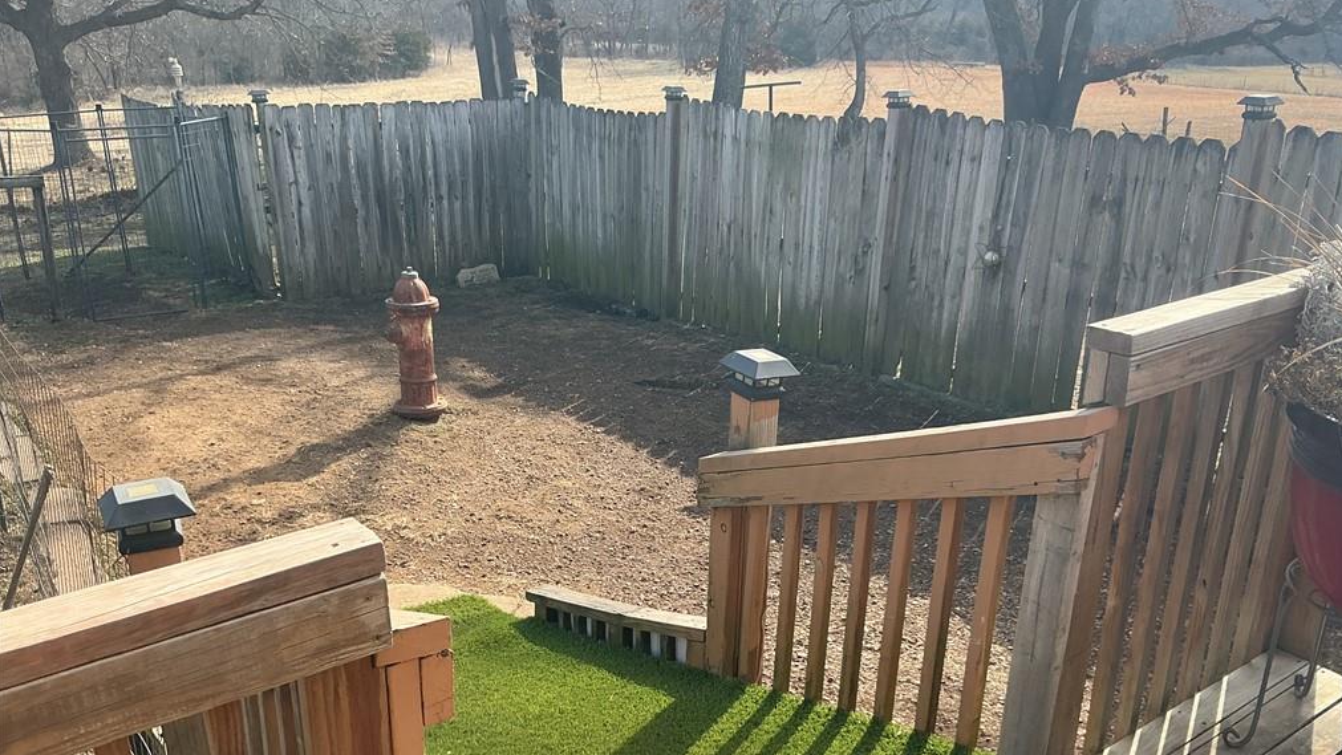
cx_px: 677
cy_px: 458
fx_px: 1139
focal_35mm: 32
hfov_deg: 61.0
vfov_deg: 36.5
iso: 25
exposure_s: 1/534
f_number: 1.8
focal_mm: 3
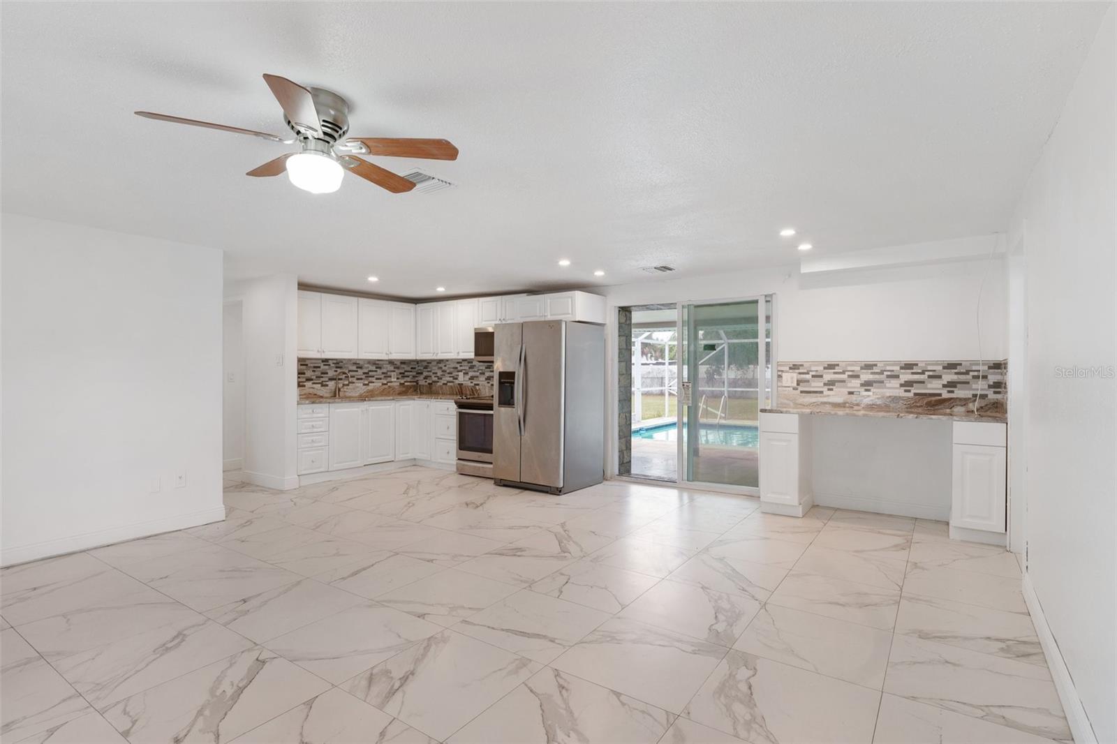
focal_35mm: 18
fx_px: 558
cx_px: 558
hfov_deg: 90.0
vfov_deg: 67.4
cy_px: 372
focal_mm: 12
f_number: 8
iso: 160
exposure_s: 1/3
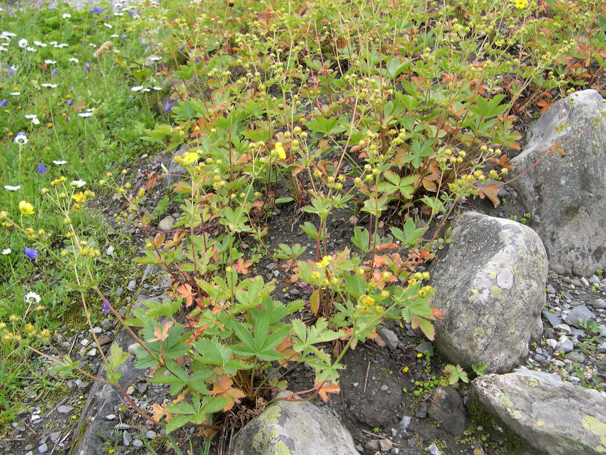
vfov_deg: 37.7
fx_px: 665
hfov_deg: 49.0
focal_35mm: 38
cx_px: 303
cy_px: 228
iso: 100
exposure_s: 1/262
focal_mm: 8
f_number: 2.8
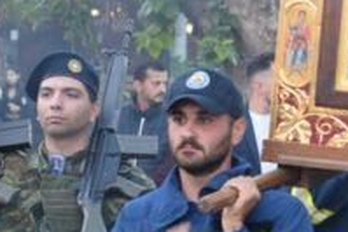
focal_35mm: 282
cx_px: 523
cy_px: 85
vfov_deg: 4.9
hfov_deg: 7.2
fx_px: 2728
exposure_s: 1/60
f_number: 4
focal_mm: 50
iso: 400
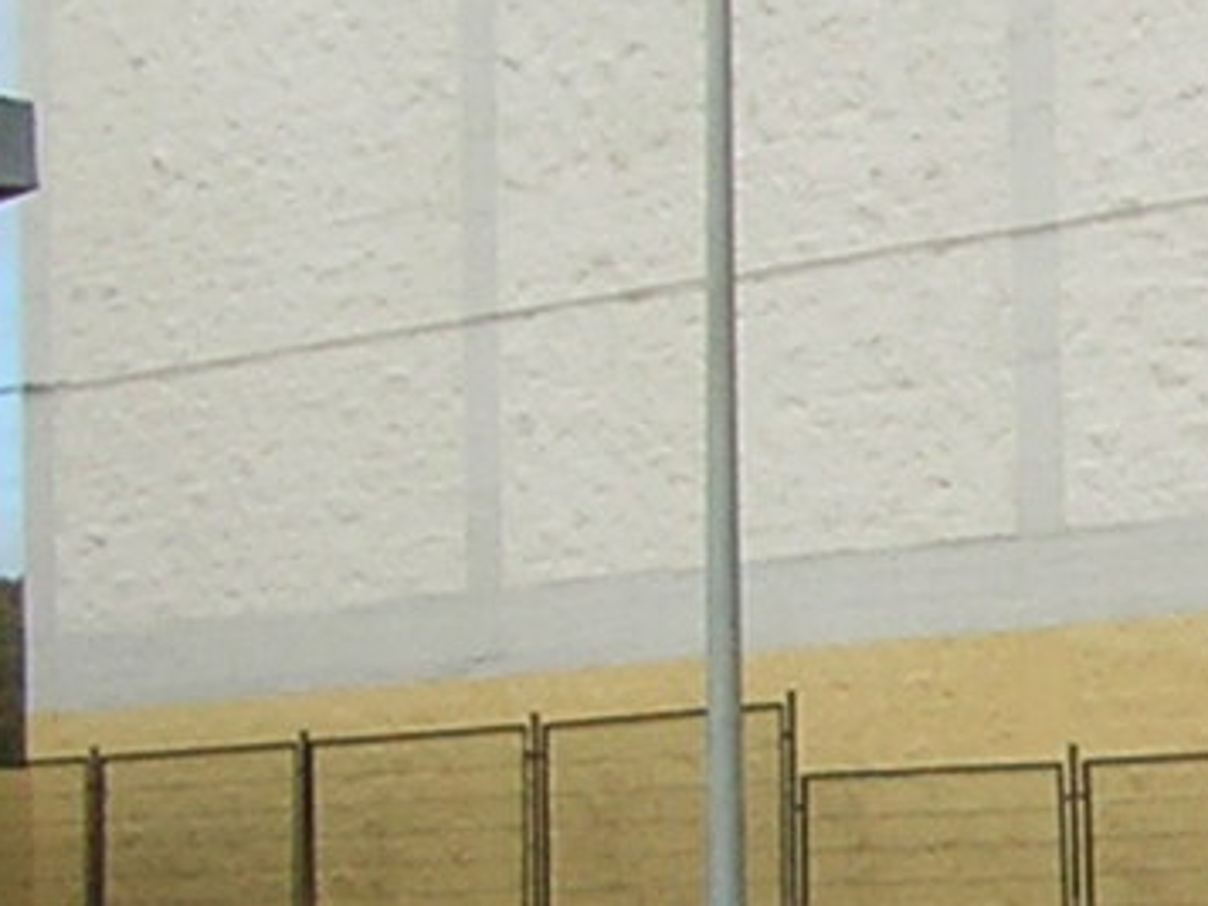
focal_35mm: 162
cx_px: 1744
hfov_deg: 11.7
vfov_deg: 9.1
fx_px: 5653
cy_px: 696
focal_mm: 4.7
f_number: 5.2
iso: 50
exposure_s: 1/350
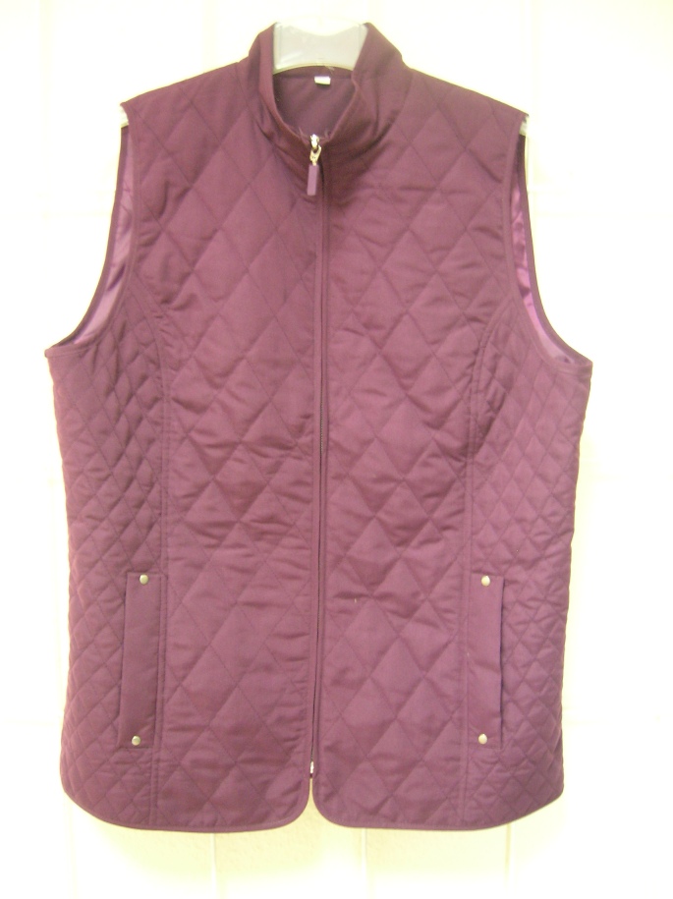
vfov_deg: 54.0
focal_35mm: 34
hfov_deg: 41.7
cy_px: 450
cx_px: 336
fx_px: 882
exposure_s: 1/3.6
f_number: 2.9
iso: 200
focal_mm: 5.7
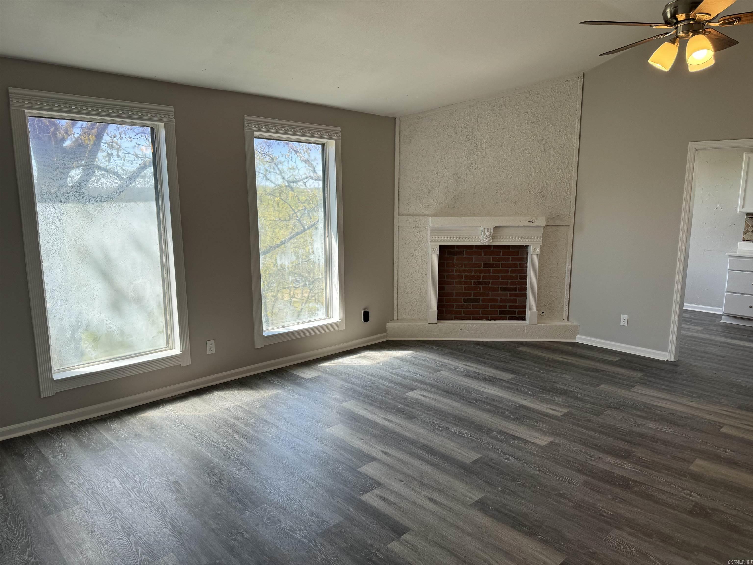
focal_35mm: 24
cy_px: 282
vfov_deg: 56.8
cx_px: 376
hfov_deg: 71.6
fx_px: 522
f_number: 1.78
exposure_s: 1/272
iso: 64
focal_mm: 6.86
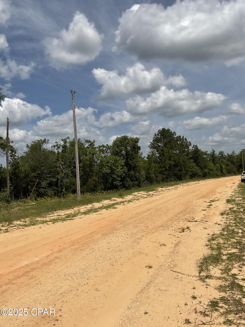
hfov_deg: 48.2
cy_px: 164
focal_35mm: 29
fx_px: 274
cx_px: 122
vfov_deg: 61.7
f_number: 1.8
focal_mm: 3
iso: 16
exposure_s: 1/4785
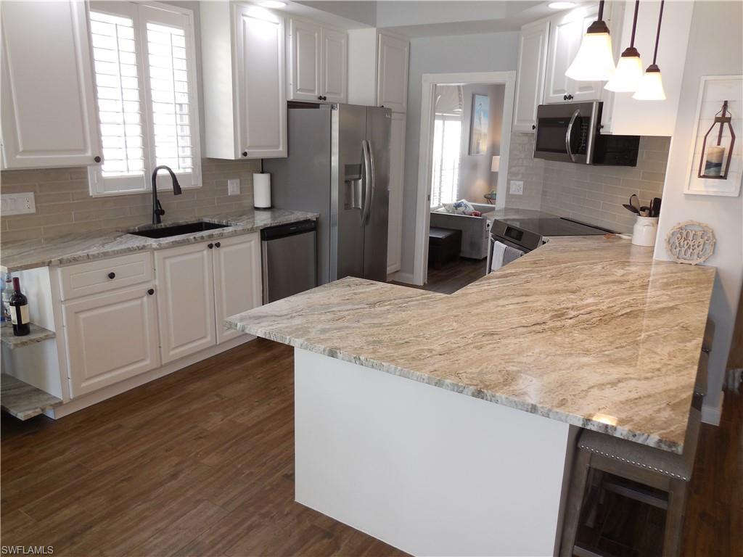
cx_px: 372
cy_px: 278
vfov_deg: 54.9
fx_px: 537
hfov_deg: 69.4
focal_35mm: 25
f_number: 3.1
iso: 125
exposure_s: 1/30
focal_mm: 4.5
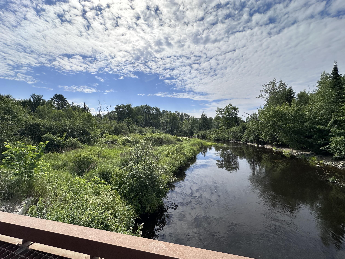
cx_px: 172
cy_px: 130
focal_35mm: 14
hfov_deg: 102.1
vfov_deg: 85.7
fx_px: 140
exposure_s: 1/5051
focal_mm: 2.22
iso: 50
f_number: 2.2
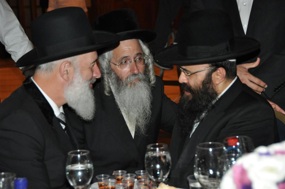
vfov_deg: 14.0
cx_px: 142
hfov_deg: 20.9
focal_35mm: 98
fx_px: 771
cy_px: 94
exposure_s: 1/60
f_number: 5
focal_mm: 65
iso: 800
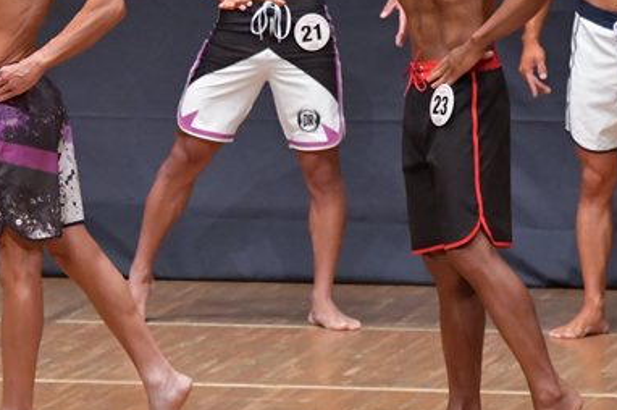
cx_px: 101
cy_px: 97
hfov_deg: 3.6
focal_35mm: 578
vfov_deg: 2.4
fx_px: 9898
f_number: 5.6
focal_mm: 190
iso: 6400
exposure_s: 1/400
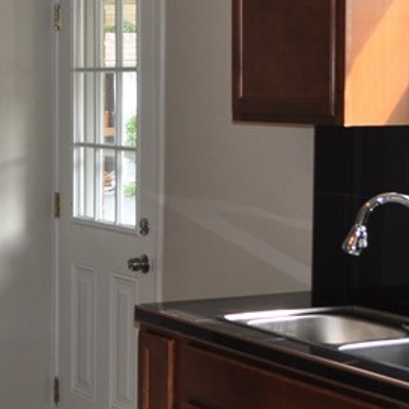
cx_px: -39
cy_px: 147
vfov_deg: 17.0
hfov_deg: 16.6
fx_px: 1363
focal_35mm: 102
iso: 450
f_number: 3.8
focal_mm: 20
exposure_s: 1/125
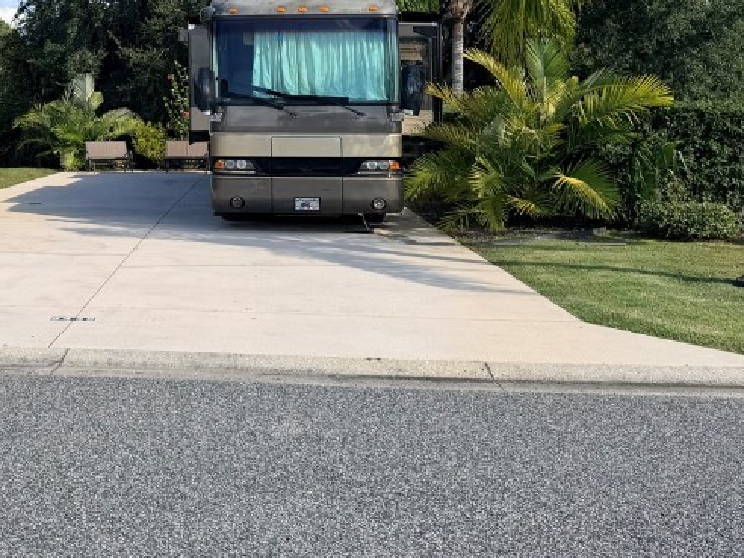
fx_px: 1075
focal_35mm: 50
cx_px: 153
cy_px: 26
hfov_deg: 36.9
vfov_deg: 27.7
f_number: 1.78
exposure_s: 1/4167
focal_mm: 6.76
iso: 80
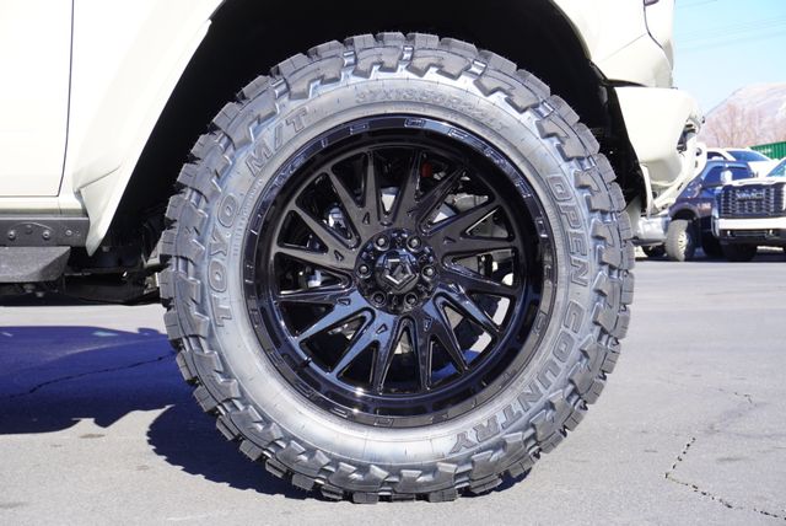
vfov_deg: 25.1
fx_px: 1180
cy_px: 263
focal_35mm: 54
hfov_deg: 36.8
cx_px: 393
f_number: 8
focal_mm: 36
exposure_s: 1/100
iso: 100
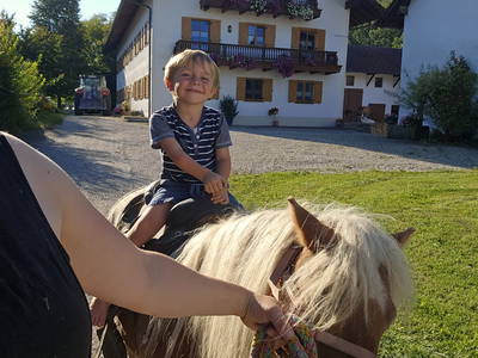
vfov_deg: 54.9
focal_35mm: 25
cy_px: 179
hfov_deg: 69.4
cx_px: 239
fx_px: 345
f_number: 2.2
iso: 25
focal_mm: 3.3
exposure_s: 1/622
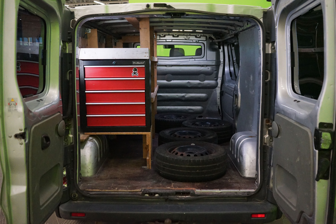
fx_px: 308
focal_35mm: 33
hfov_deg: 57.2
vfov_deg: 40.0
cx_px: 168
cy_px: 112
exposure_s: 1/125
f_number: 4
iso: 6400
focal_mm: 33
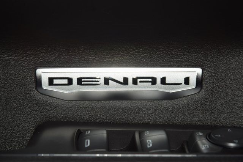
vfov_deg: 13.0
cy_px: 81
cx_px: 122
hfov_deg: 19.5
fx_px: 709
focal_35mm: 105
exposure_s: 1/125
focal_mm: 70
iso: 100
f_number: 8
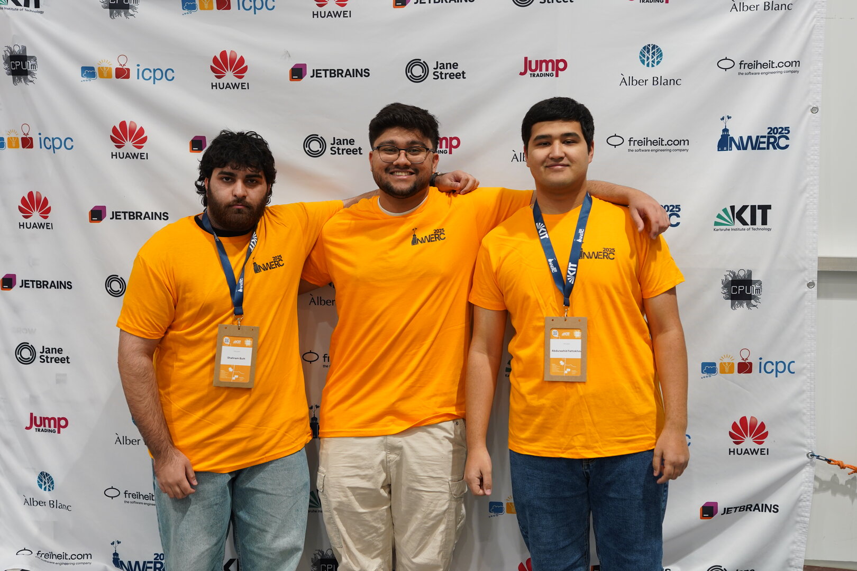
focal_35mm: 50
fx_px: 1190
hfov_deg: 39.6
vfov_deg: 27.0
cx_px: 428
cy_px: 286
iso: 640
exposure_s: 1/50
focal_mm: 50
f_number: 2.8
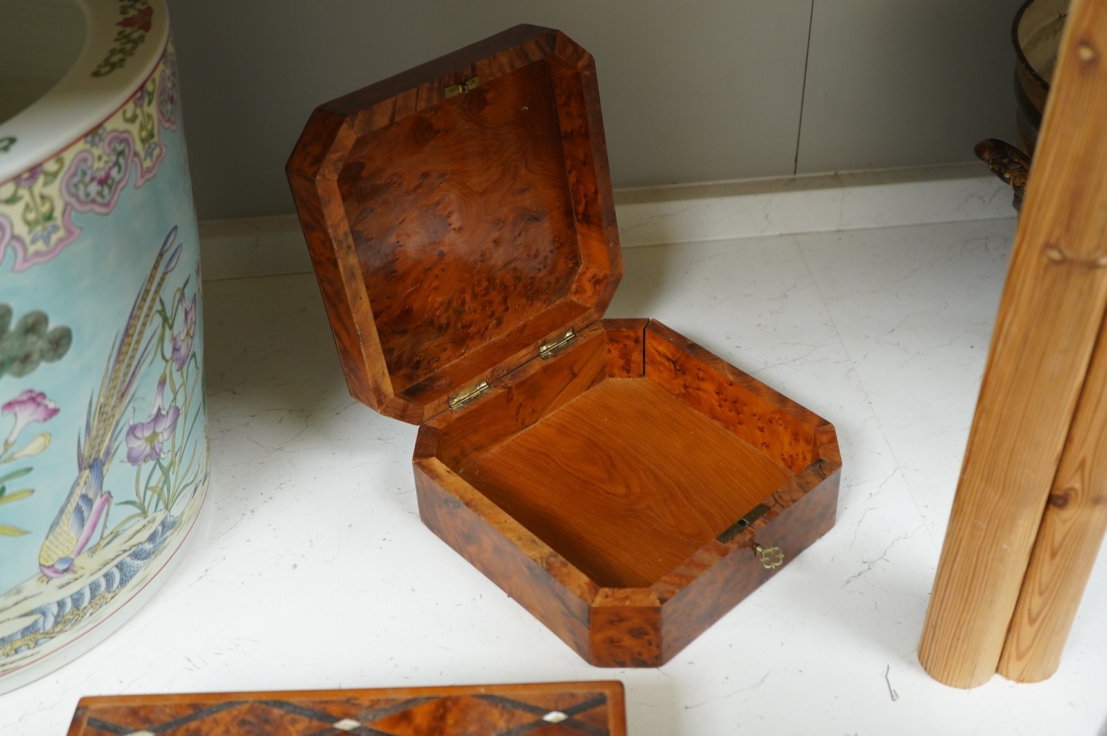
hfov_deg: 49.6
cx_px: 554
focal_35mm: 39
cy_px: 368
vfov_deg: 34.1
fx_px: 1198
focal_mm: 39
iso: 2500
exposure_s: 1/80
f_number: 5
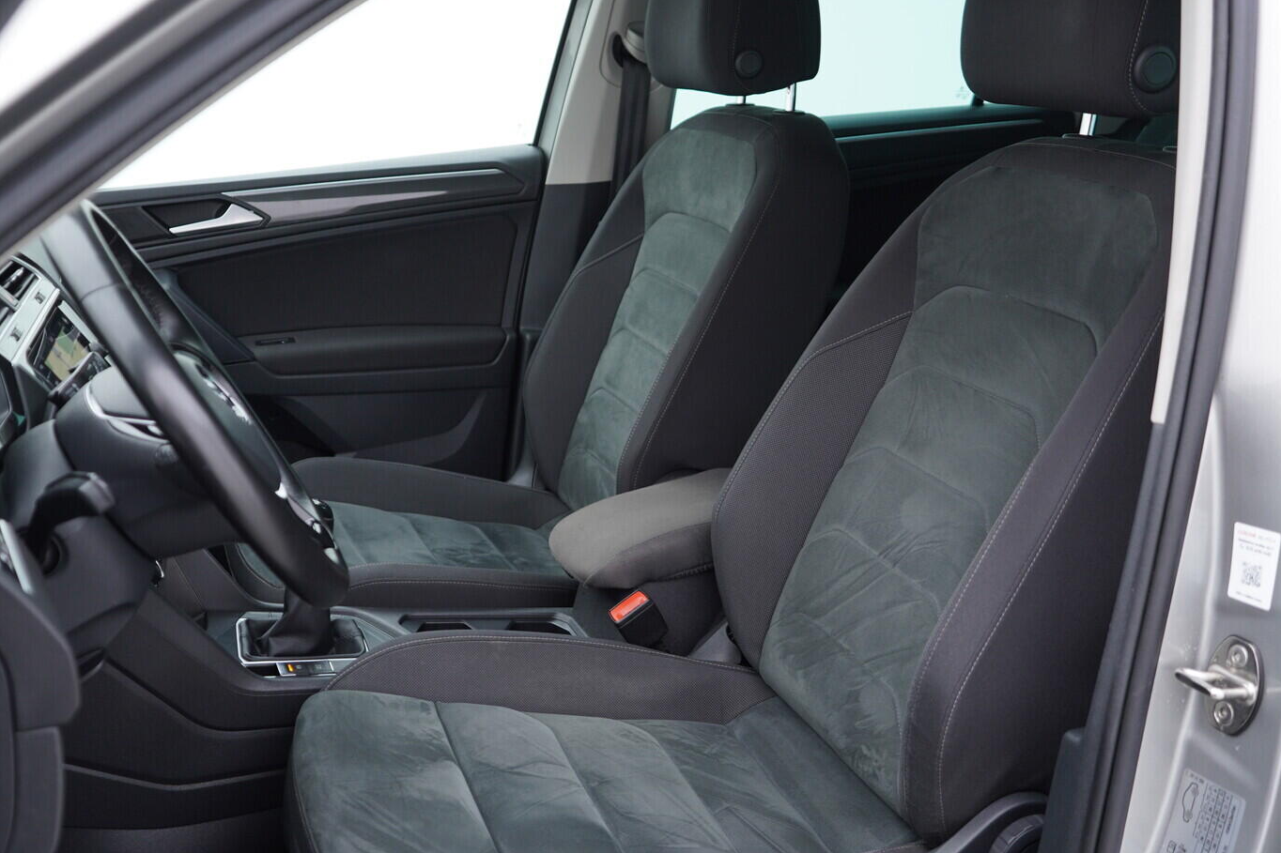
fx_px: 1352
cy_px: 449
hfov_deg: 50.7
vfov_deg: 35.0
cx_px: 629
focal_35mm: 38
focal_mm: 24
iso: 160
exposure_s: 1/40
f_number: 2.8
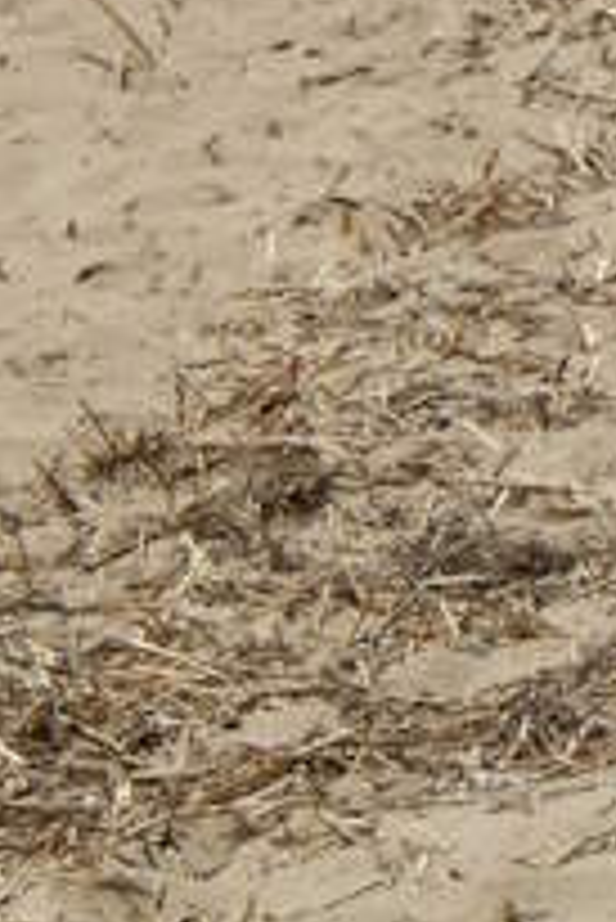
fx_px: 13707
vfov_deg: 3.9
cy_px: 378
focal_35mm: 535
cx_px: 1205
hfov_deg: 2.6
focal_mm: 28.7
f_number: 5.1
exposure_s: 1/1250
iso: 125
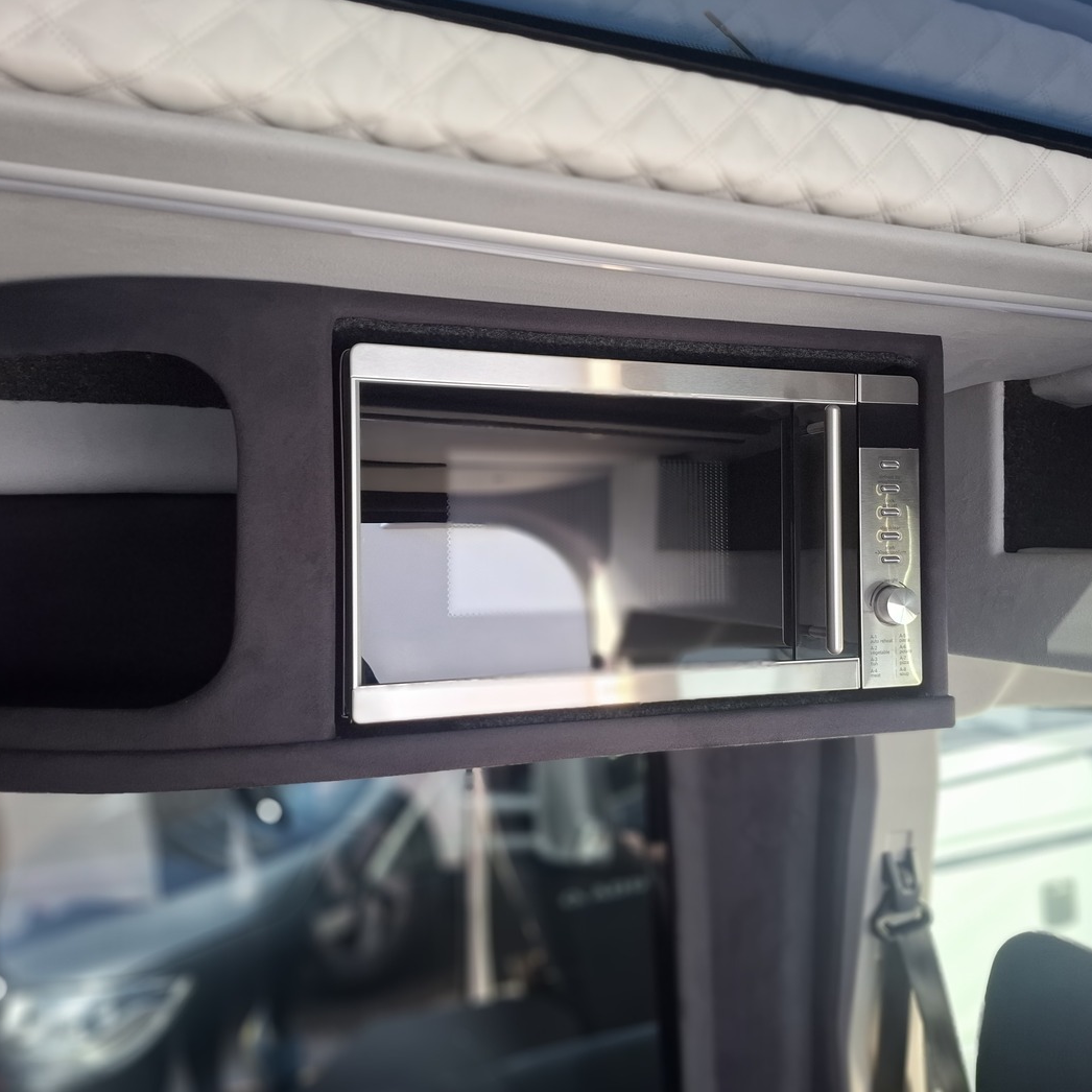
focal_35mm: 28
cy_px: 545
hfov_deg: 57.2
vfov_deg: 57.3
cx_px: 590
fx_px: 999
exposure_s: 1/100
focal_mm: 5.54
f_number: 1.8
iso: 200
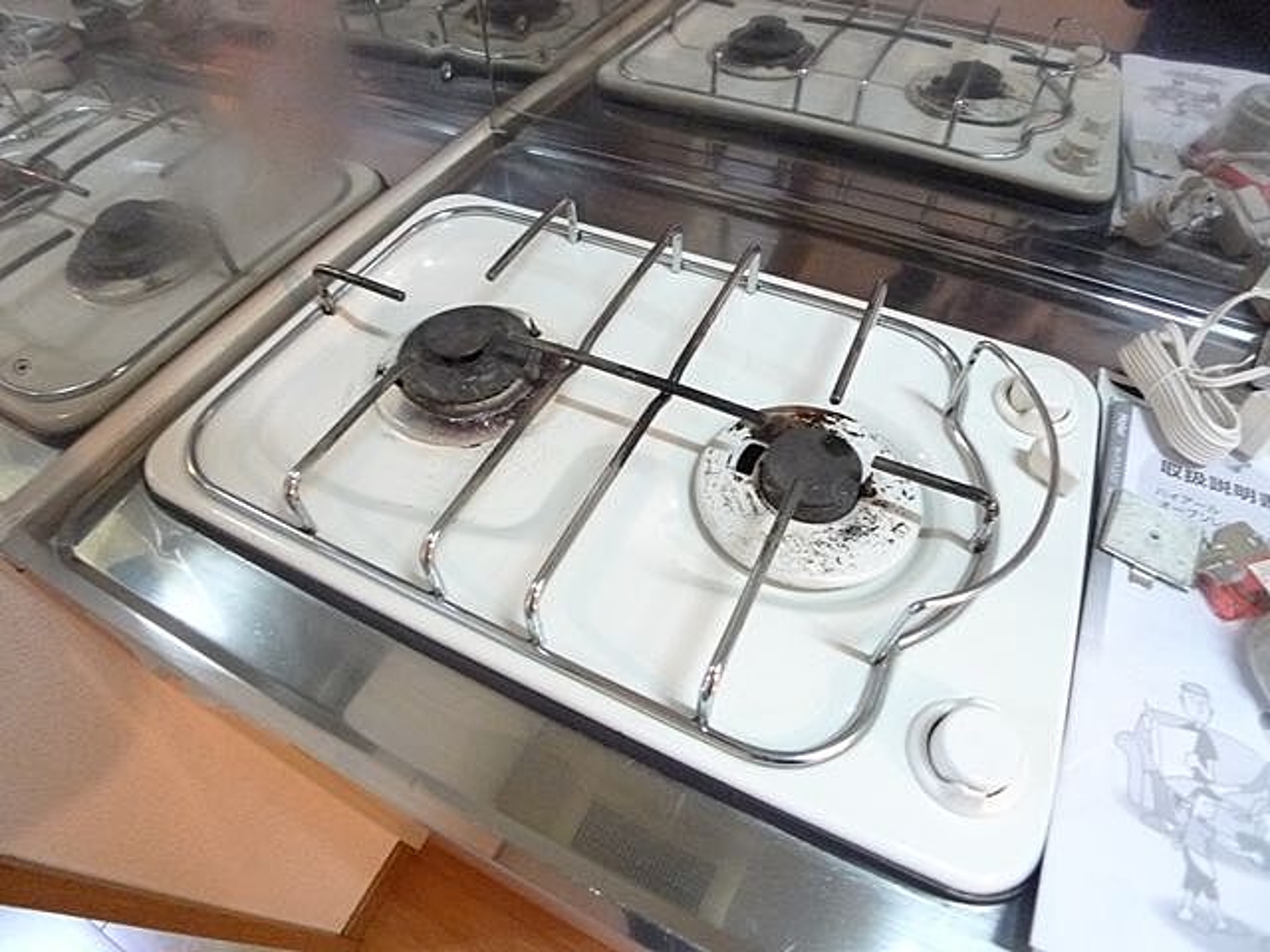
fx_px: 881
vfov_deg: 56.8
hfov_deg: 71.6
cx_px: 635
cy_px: 476
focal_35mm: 24
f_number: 2
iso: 800
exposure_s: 1/30
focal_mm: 5.1
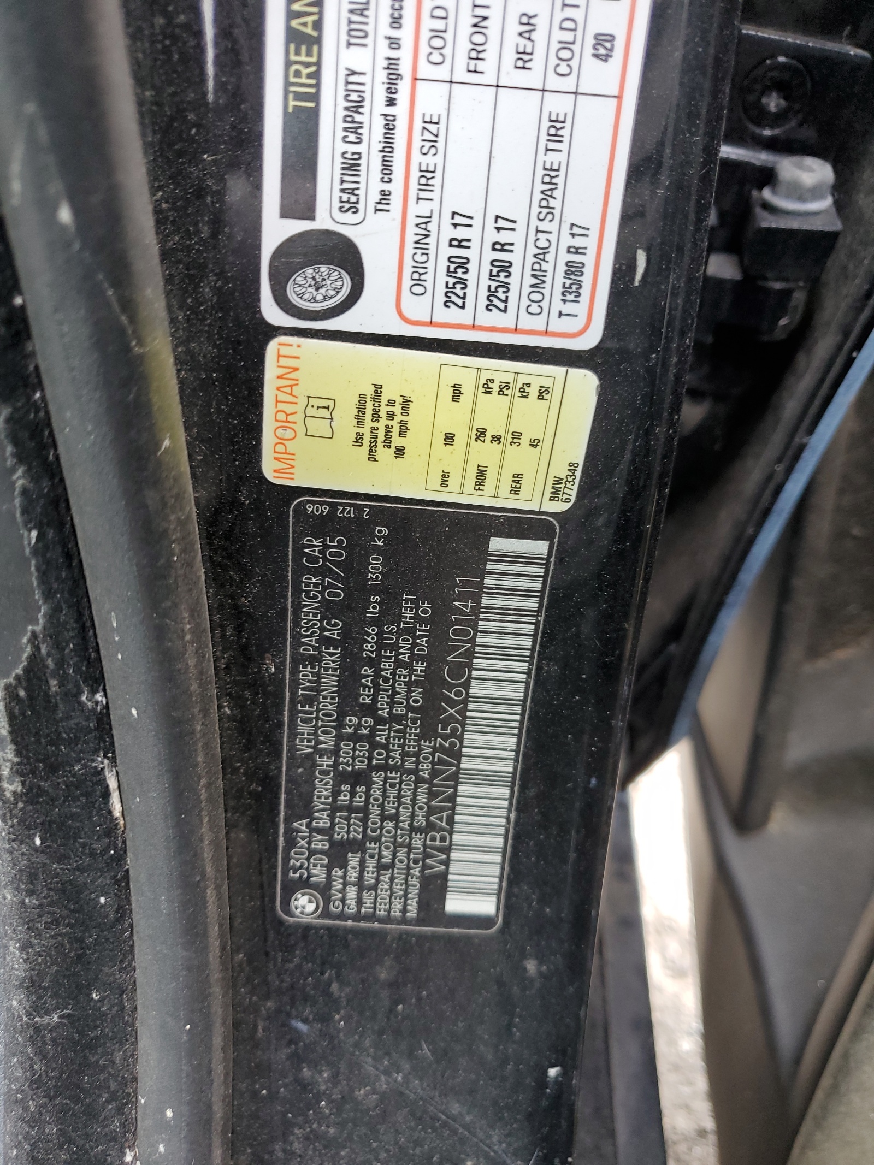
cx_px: 437
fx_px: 875
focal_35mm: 26
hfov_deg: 53.1
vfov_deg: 67.3
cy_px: 582
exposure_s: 1/120
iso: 66
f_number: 1.5
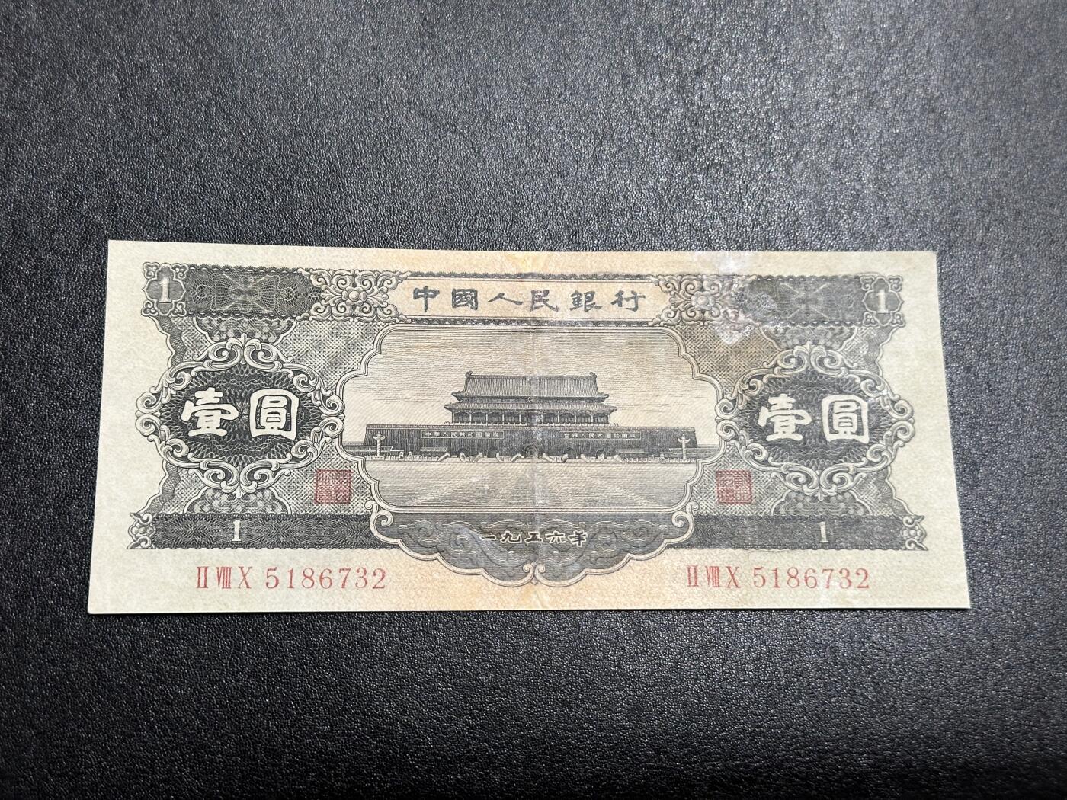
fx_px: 1480
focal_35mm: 48
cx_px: 534
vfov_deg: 30.3
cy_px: 400
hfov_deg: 39.7
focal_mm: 6.86
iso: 160
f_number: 1.78
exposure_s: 1/50
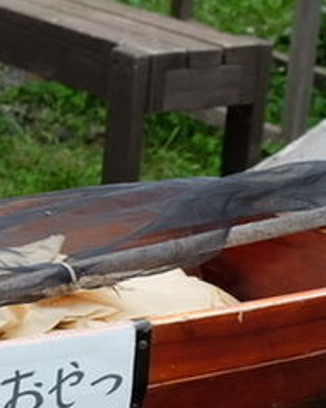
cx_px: -213
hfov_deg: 7.6
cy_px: 600
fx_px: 2403
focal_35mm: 199
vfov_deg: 9.5
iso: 400
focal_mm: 27.7
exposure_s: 1/300
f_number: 5.6
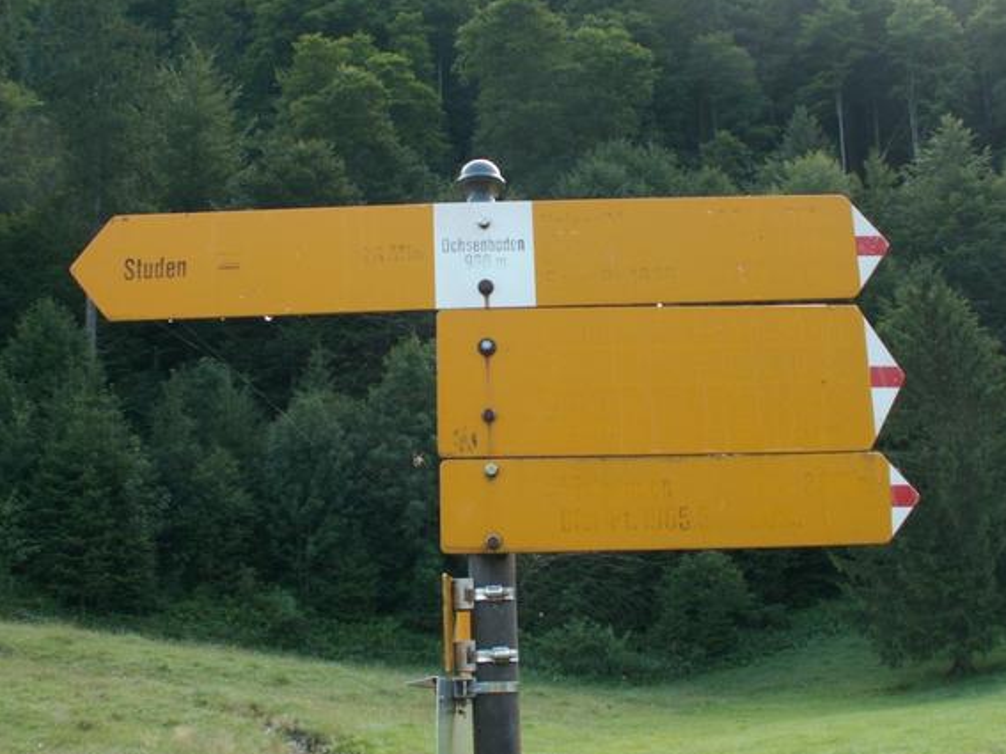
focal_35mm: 44
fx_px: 1278
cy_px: 355
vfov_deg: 32.9
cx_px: 509
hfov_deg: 43.0
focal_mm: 6.4
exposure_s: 1/60
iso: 50
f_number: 2.8
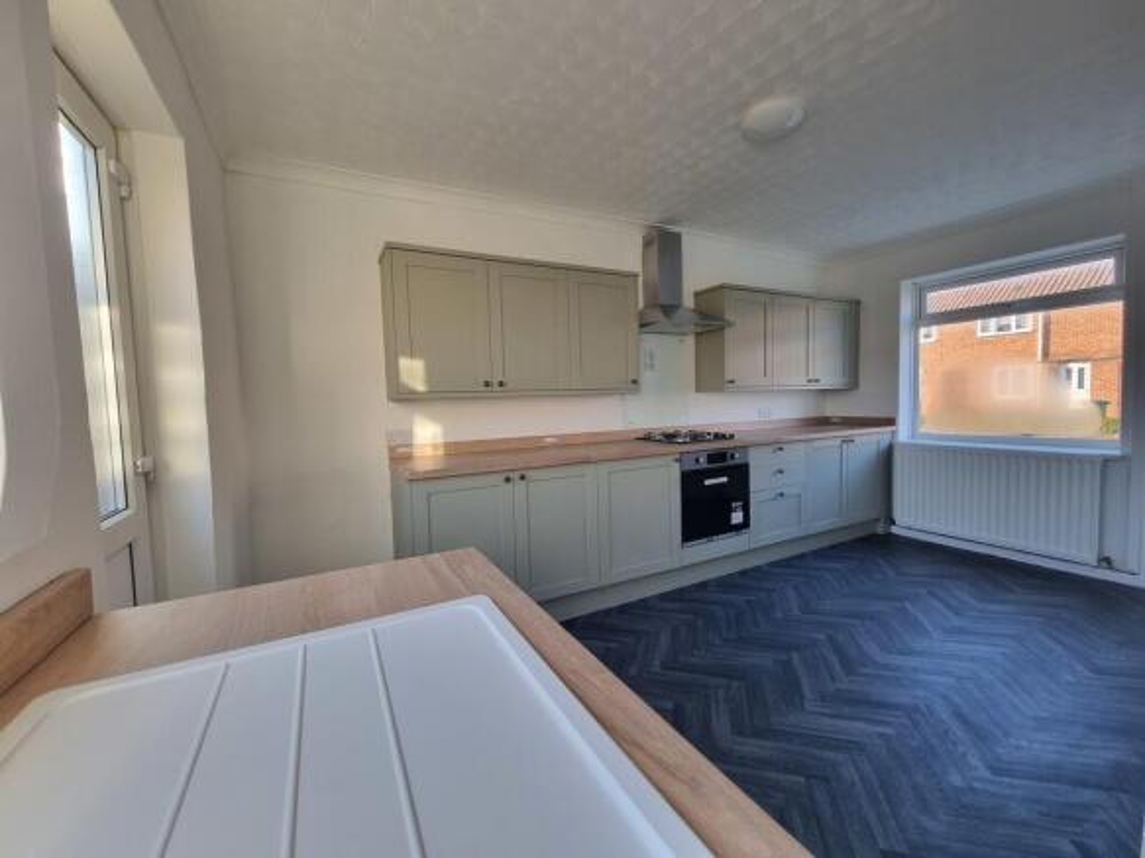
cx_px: 572
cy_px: 429
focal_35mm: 13
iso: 80
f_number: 2.2
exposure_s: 1/50
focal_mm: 2.2
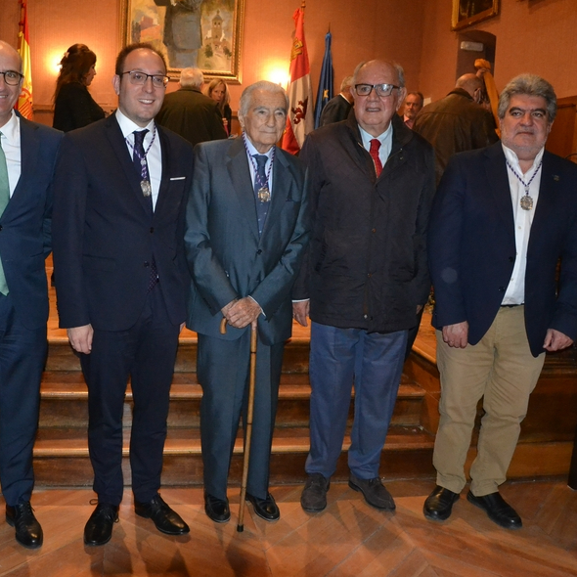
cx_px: 215
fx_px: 660
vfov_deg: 47.2
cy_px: 289
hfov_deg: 46.8
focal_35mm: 35
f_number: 7.1
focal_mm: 18
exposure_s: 1/60
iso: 3200
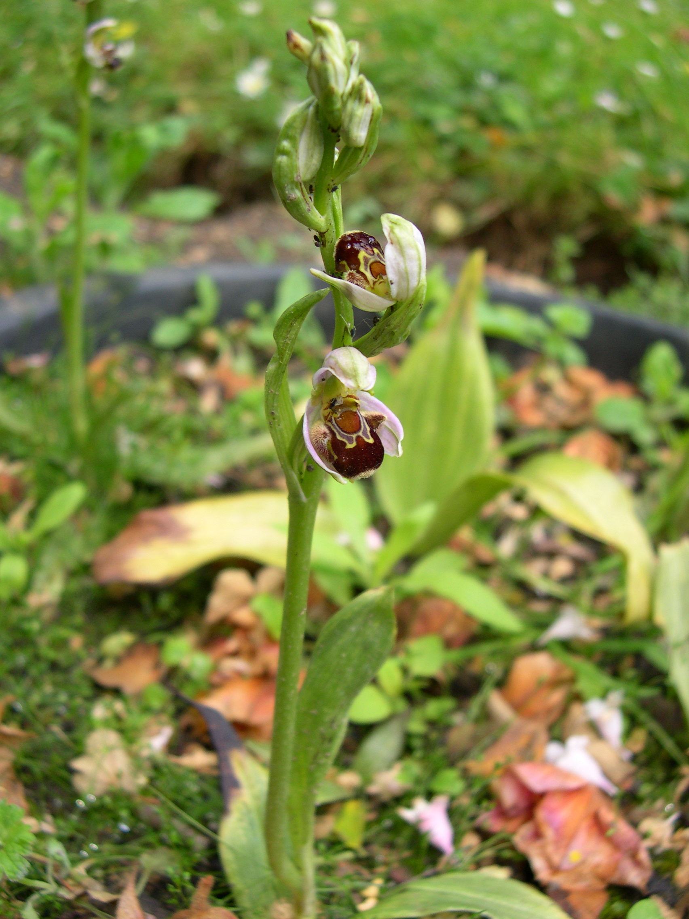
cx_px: 344
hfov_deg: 37.7
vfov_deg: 49.0
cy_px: 460
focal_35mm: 38
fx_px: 1008
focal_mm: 8
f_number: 2.8
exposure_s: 1/238
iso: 100
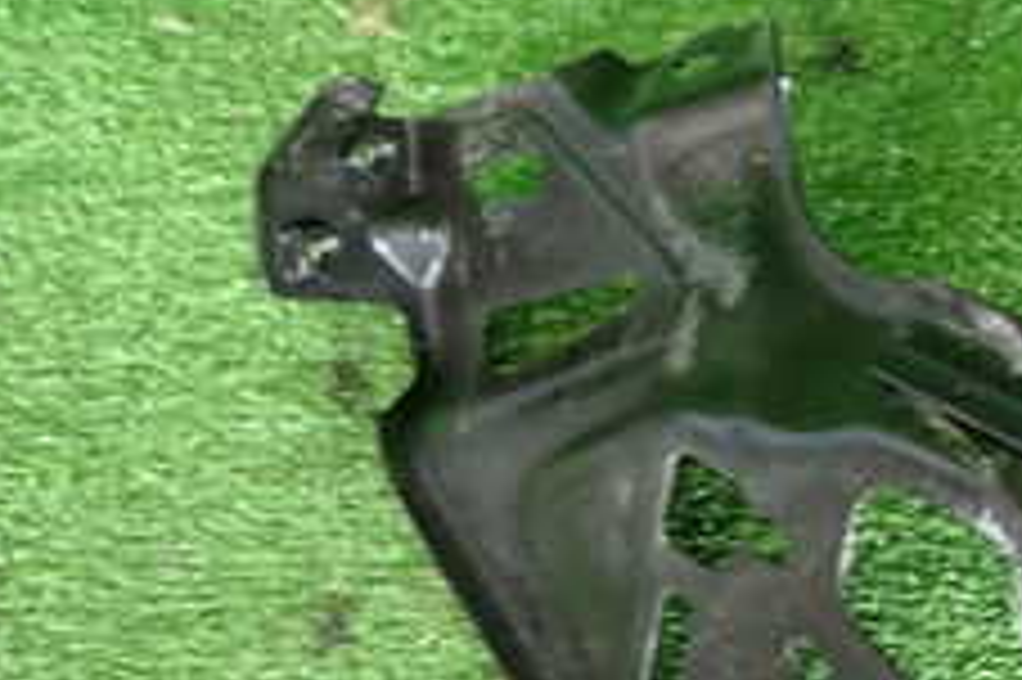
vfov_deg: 17.7
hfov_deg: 24.0
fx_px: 2184
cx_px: 1220
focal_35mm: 77
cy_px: 437
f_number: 2.2
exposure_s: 1/60
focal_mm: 5.05
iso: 200
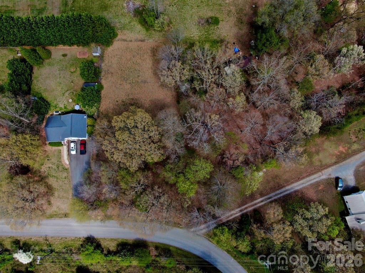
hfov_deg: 71.6
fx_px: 253
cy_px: 136
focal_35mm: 24
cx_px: 182
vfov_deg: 56.8
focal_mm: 4.39
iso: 100
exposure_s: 1/1250
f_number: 2.8
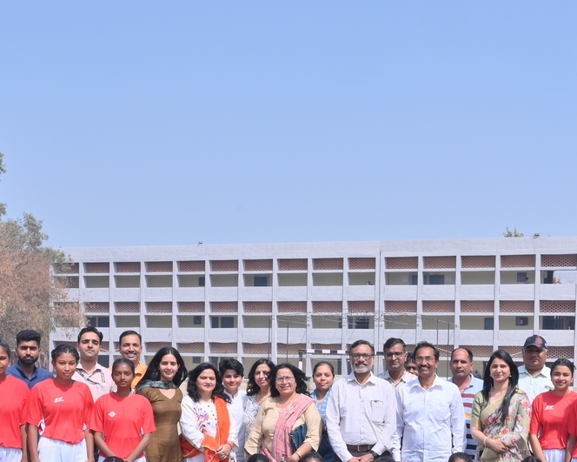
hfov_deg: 34.0
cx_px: 365
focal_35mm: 55
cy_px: 421
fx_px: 939
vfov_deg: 26.6
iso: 160
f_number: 14
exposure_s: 1/250
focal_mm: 24
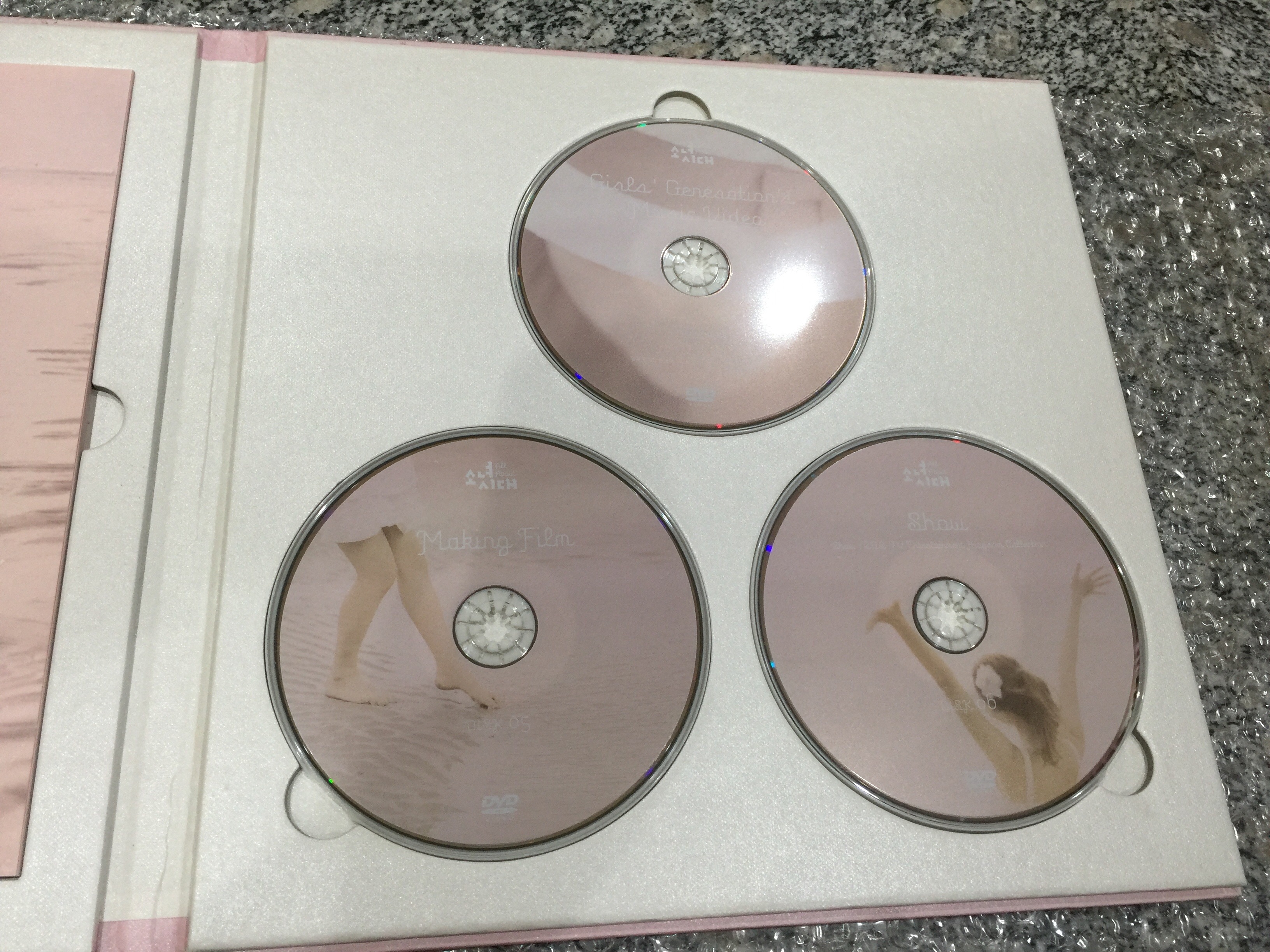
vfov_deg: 48.2
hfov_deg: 61.7
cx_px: 635
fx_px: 1064
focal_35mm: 29
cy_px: 476
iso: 64
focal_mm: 4.15
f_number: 2.2
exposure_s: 1/17
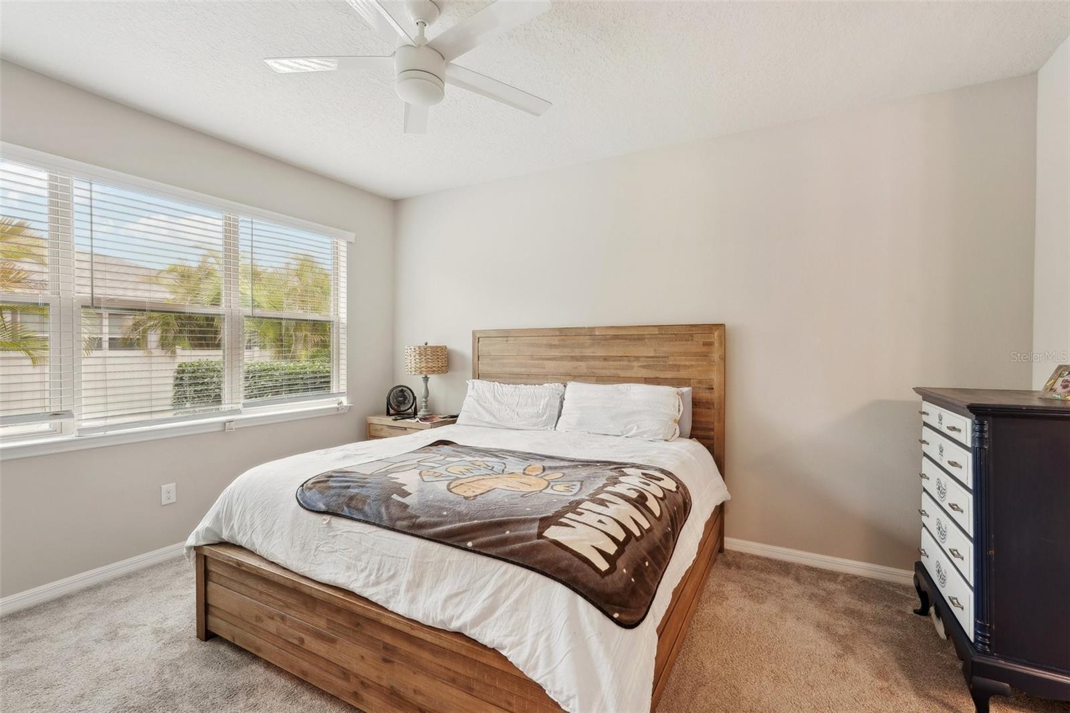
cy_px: 356
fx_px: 475
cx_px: 535
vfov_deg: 73.7
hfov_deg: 96.7
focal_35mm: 16
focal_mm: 16
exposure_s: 1/10
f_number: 8
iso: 400
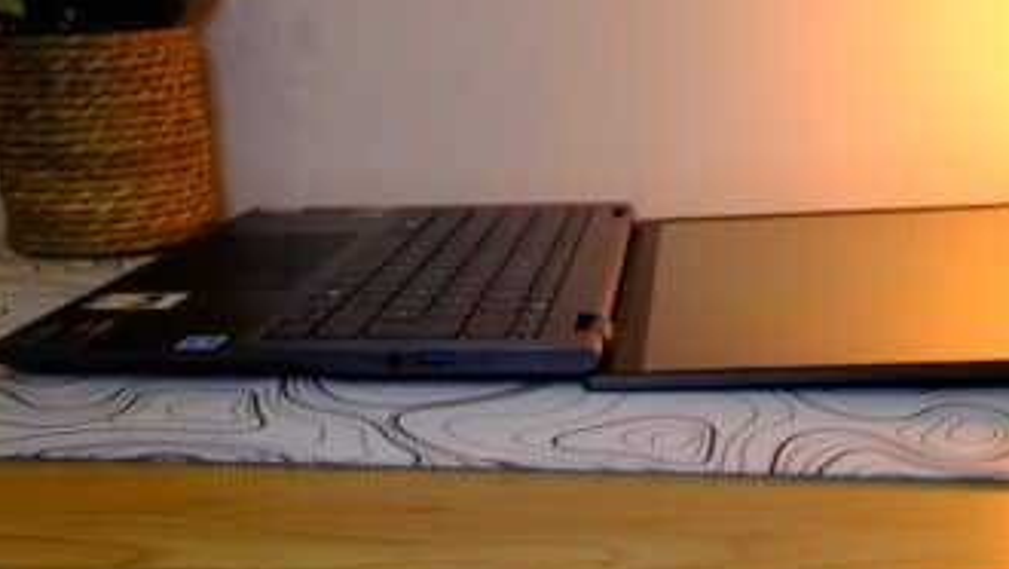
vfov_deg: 25.4
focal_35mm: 47
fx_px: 1258
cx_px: 587
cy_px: 370
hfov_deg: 43.6
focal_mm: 25.5
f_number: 7.1
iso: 1600
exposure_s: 1/100
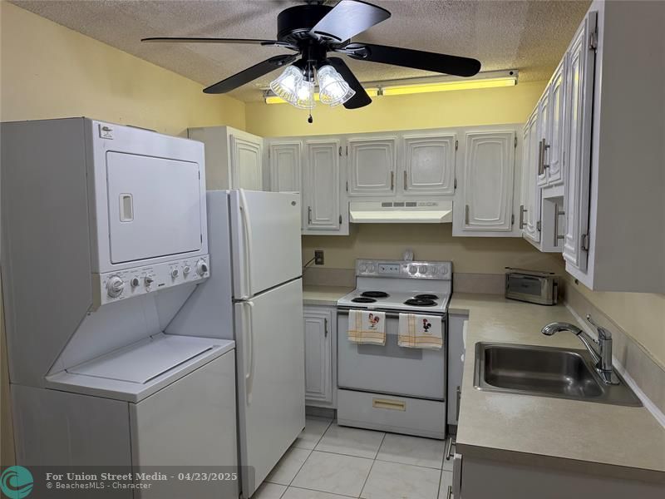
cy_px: 250
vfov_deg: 56.8
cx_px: 332
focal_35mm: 24
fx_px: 461
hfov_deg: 71.6
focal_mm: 6.76
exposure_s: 1/239
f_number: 1.78
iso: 160
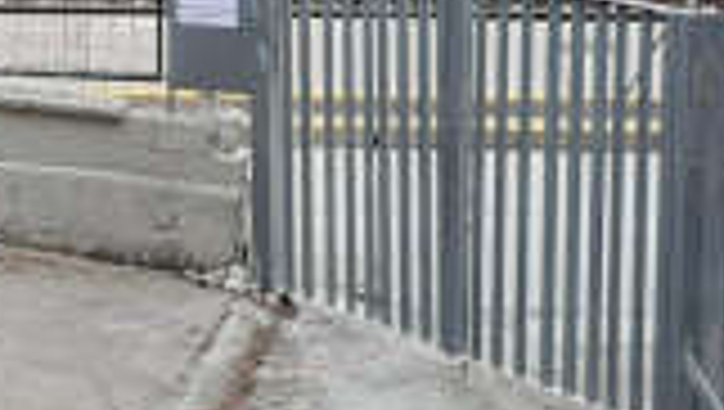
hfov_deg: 15.9
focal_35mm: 135
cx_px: 292
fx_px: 2595
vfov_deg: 9.0
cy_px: 108
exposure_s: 1/137
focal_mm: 3.92
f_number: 1.7
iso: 40
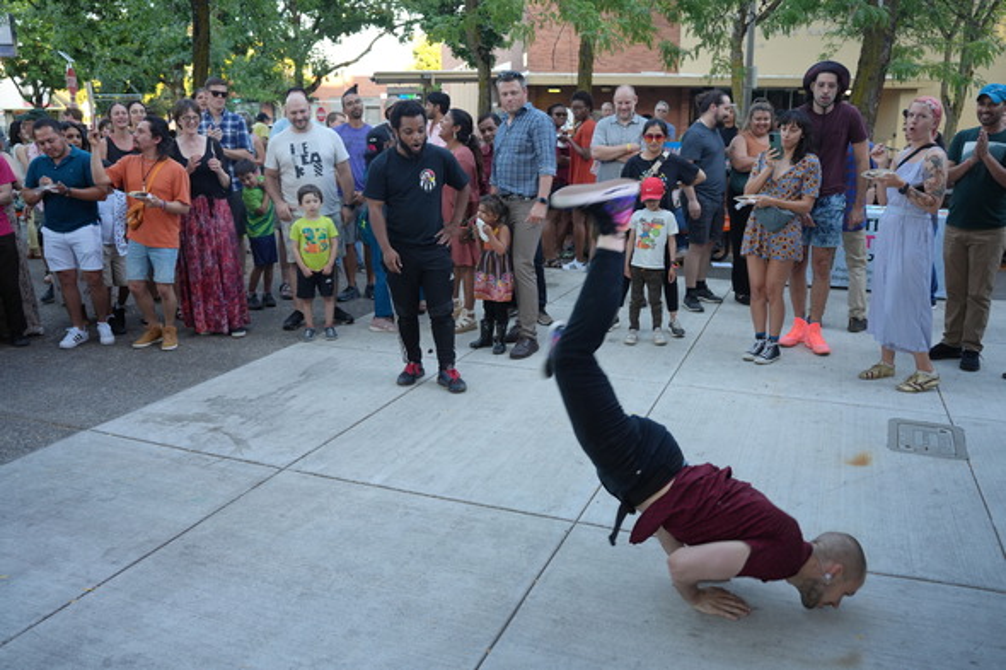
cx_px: 503
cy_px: 335
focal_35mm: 28
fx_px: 782
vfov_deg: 46.4
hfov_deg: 65.5
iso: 640
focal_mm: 28
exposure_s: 1/160
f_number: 4
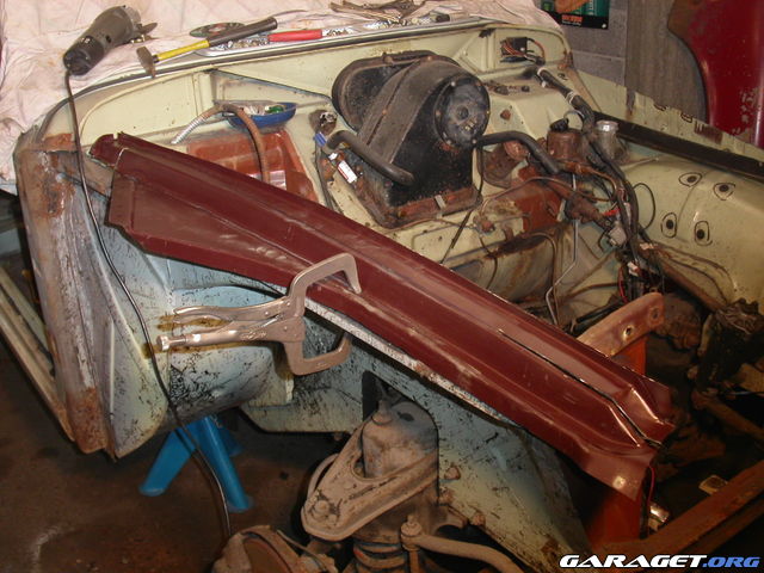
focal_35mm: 38
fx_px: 839
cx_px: 382
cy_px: 286
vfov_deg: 37.7
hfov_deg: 49.0
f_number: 2.8
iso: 103
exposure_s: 1/30
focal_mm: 7.8
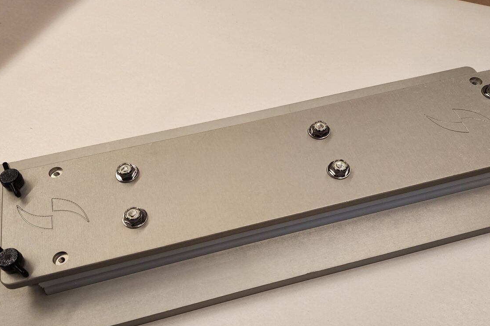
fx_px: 449
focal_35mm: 33
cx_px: 250
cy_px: 215
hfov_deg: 57.2
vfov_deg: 39.5
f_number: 1.8
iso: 320
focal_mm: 6.4
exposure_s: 1/120
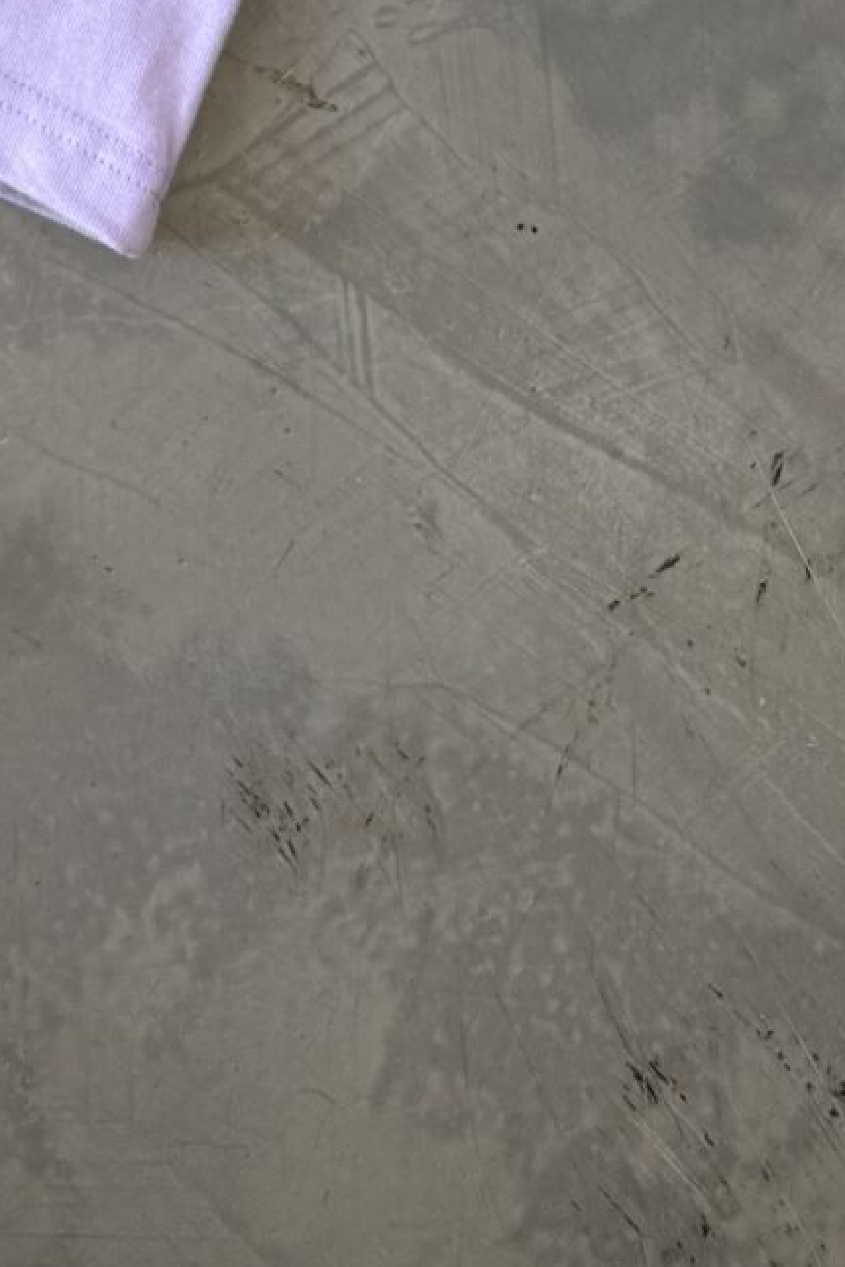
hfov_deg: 13.4
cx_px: -200
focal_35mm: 99
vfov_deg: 16.2
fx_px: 3485
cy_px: -1222
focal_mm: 6.76
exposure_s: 1/120
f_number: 1.78
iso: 80
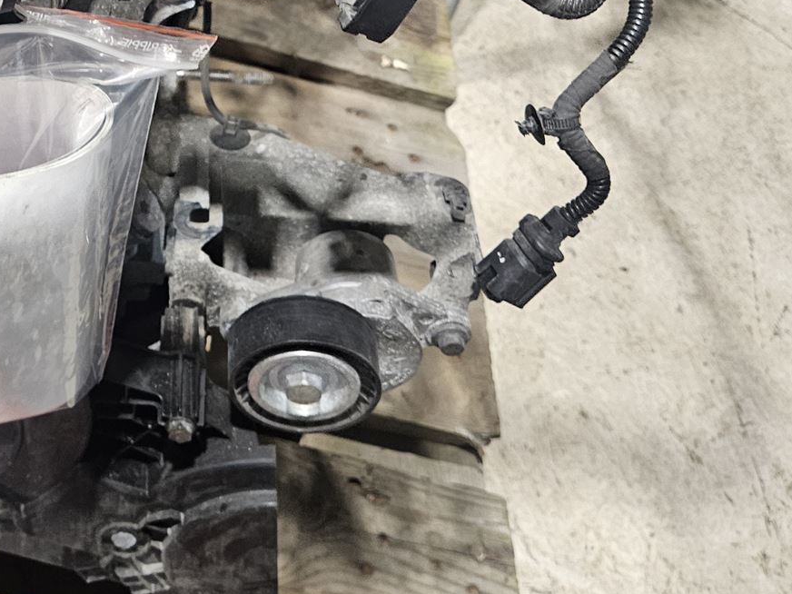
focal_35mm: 54
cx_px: 35
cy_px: 22
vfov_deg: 25.9
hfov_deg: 33.1
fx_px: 1235
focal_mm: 5.4
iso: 400
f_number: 1.8
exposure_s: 1/100
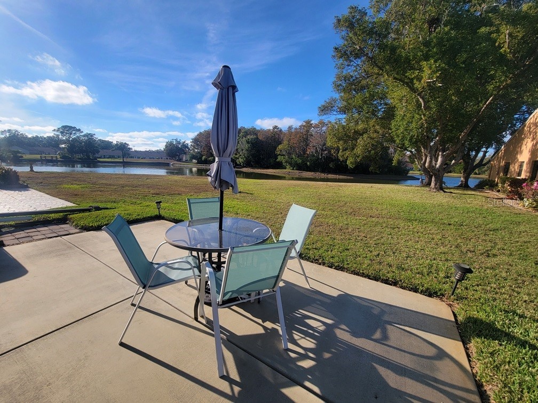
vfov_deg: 89.9
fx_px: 202
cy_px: 202
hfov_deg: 106.2
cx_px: 269
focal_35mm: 13
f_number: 2.2
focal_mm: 2.2
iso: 50
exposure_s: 1/1814
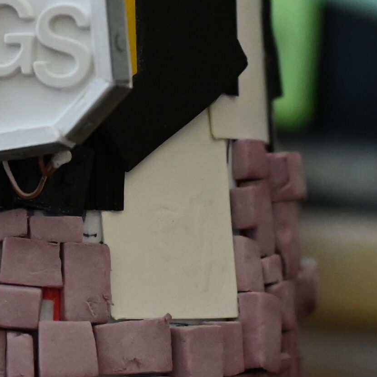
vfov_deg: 13.3
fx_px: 1614
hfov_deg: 13.1
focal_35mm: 131
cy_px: 205
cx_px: -18
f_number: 2.8
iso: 3200
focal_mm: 50
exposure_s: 1/125
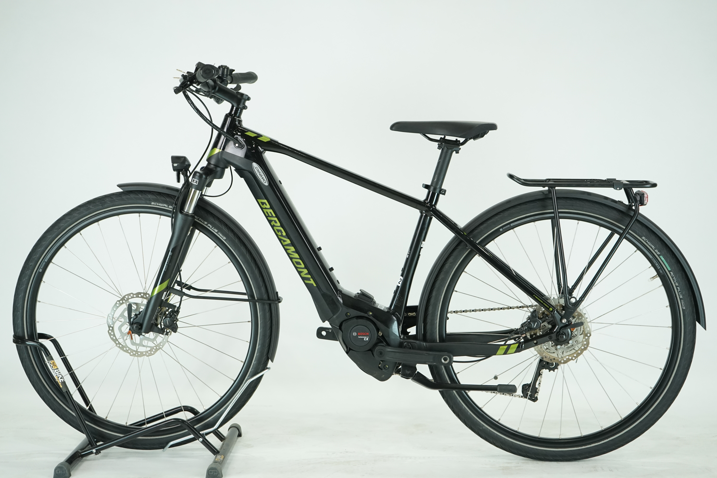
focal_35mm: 55
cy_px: 239
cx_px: 358
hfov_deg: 36.2
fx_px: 1095
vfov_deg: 24.6
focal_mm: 55
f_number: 5.6
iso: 1600
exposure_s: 1/200
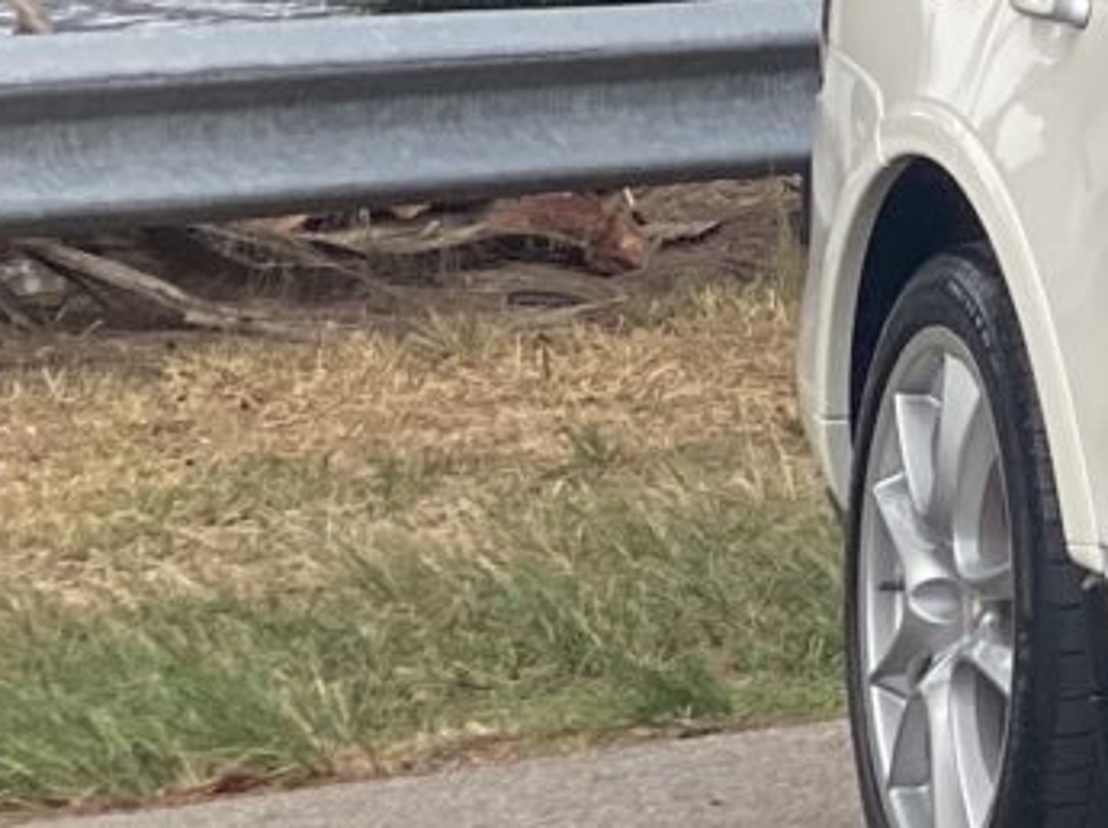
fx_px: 9880
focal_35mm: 309
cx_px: 2576
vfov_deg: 4.8
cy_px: -295
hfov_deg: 6.2
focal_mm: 6
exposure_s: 1/813
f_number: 2
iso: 20
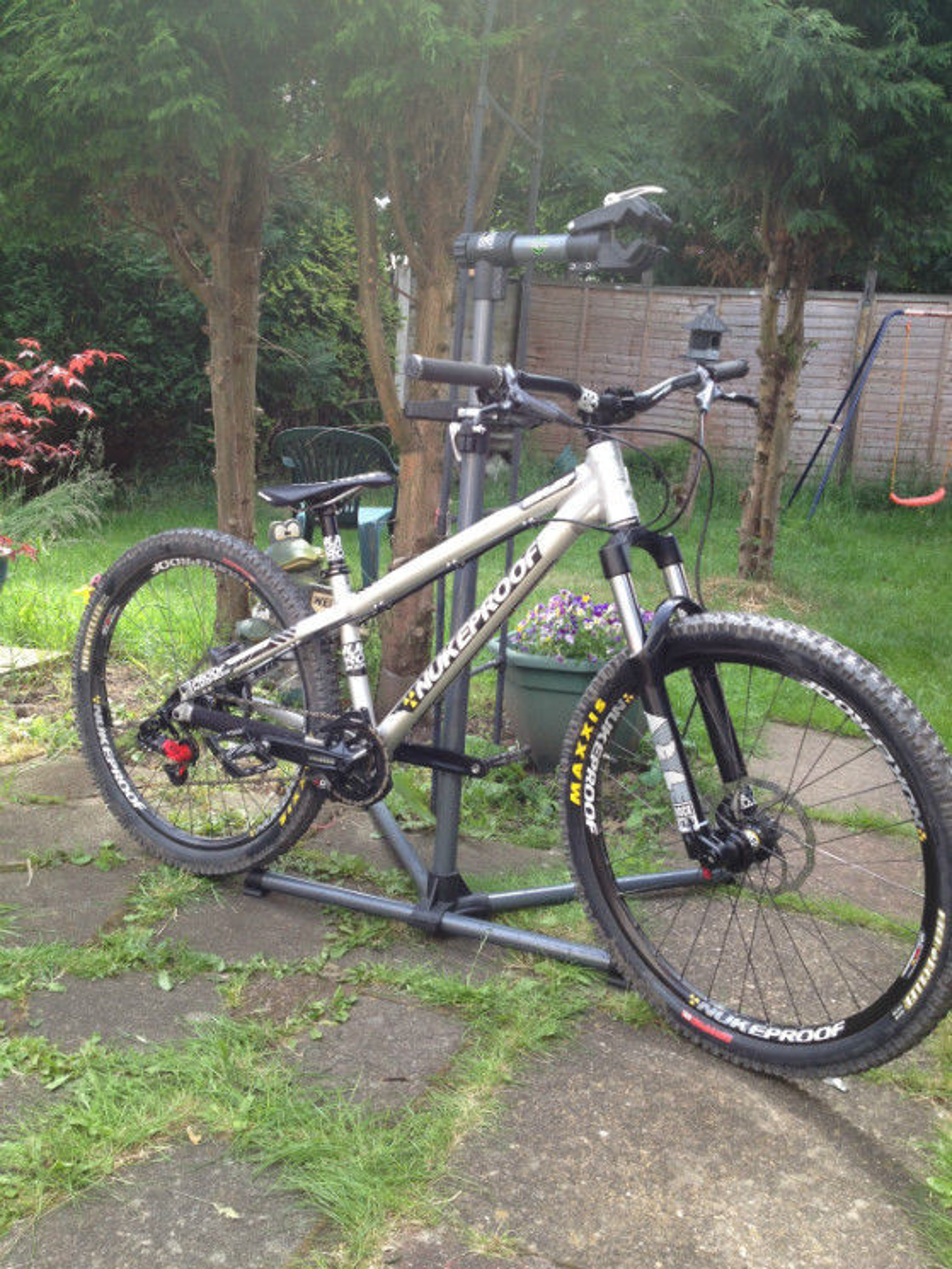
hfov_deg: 40.7
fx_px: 1283
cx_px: 476
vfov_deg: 52.6
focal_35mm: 35
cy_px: 634
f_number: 2.4
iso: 50
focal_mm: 4.28
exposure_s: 1/208
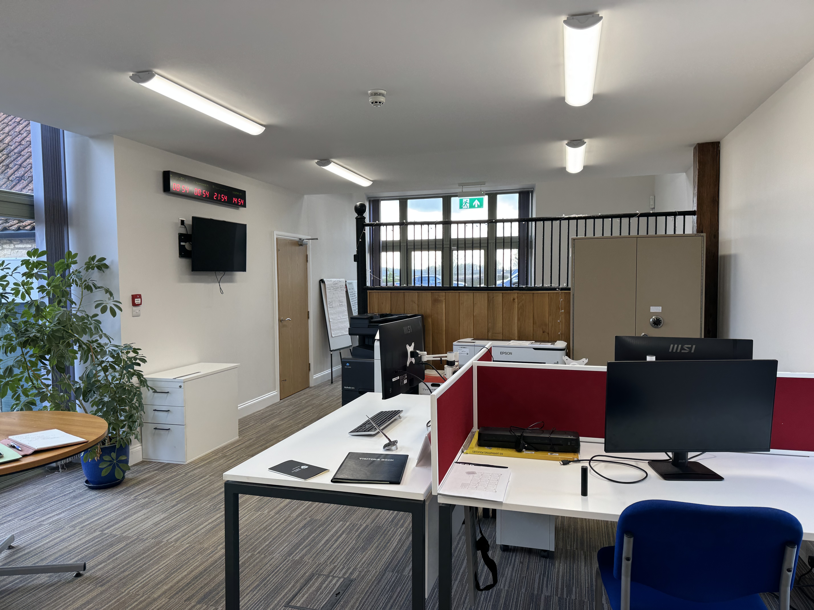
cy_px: 305
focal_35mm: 24
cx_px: 407
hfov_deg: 71.6
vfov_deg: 56.8
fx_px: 564
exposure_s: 1/121
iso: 64
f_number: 1.78
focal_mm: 6.76
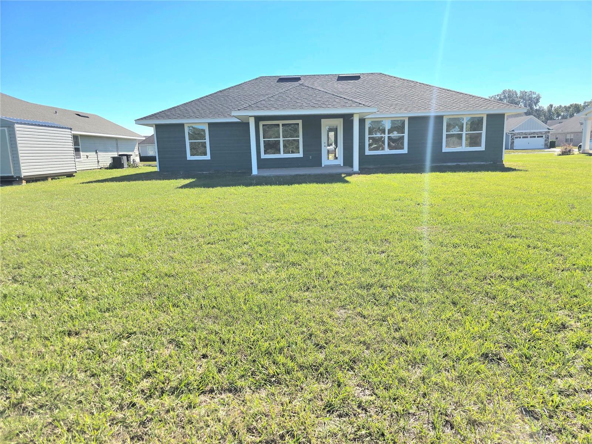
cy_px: 222
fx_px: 393
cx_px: 296
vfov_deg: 58.9
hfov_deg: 73.9
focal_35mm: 23
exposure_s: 1/1000
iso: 12
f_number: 1.7
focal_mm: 6.3
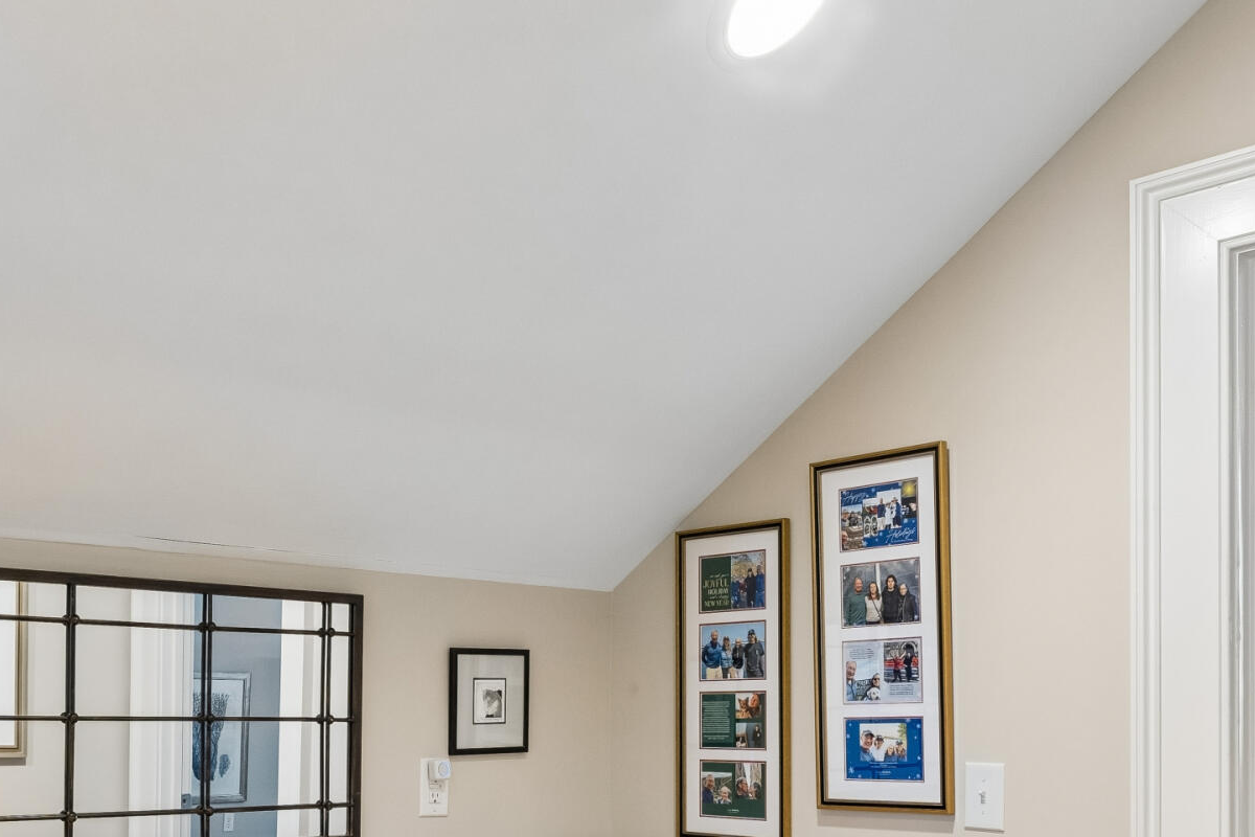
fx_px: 1394
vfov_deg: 32.2
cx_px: 459
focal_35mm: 40
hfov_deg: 47.9
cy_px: 711
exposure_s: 1/5
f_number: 8
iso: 400
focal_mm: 16
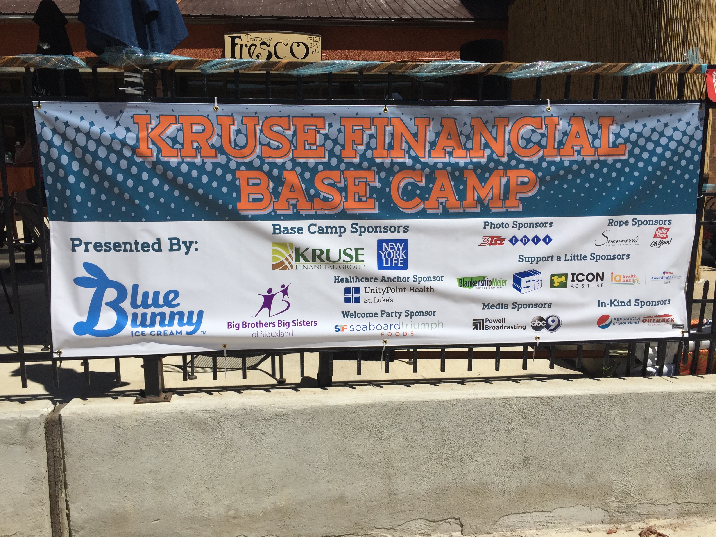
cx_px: 358
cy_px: 268
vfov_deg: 48.2
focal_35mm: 29
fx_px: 600
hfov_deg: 61.7
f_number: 2.2
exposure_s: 1/4405
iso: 32
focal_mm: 4.15
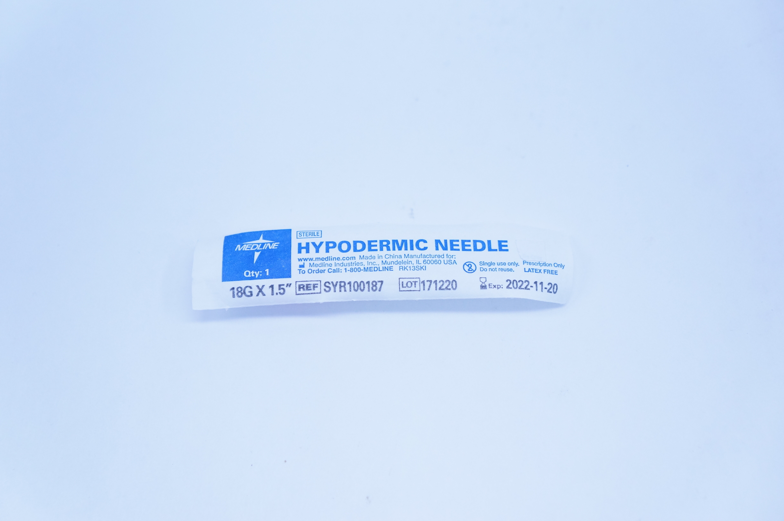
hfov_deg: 36.0
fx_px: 1207
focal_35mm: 56
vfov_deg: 24.3
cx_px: 392
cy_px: 260
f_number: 4.5
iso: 800
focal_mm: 37
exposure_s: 1/320
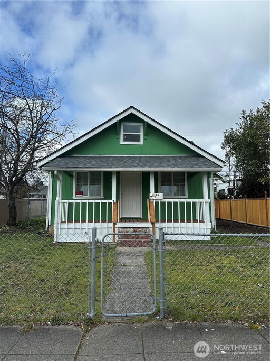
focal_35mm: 24
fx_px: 250
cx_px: 135
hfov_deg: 56.8
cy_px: 180
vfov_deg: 71.6
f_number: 1.78
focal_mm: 6.86
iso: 80
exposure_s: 1/4545
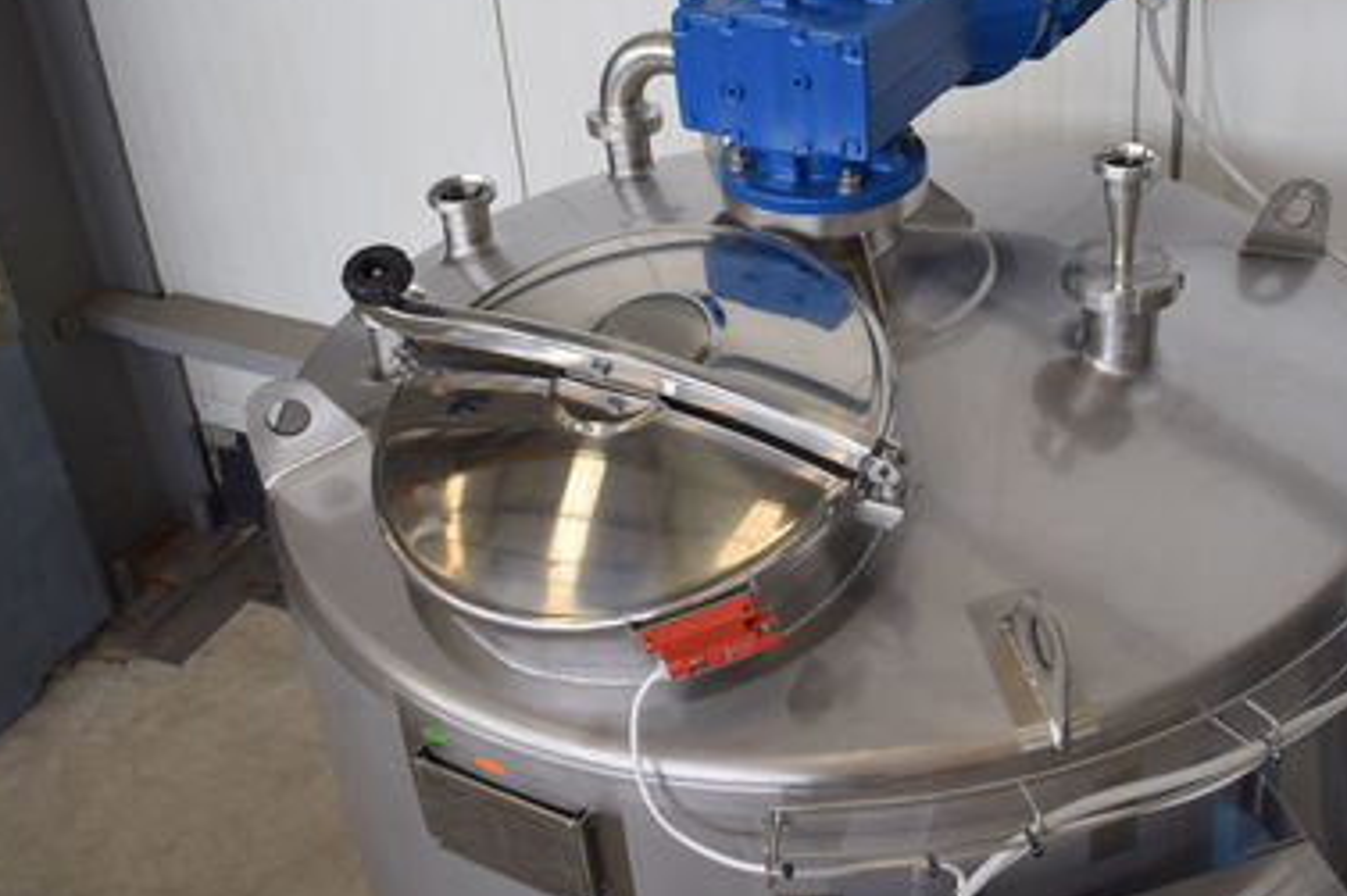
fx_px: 1608
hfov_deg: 45.0
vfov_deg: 30.8
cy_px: 261
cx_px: 861
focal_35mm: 43
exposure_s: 1/80
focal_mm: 18
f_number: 4.5
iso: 400
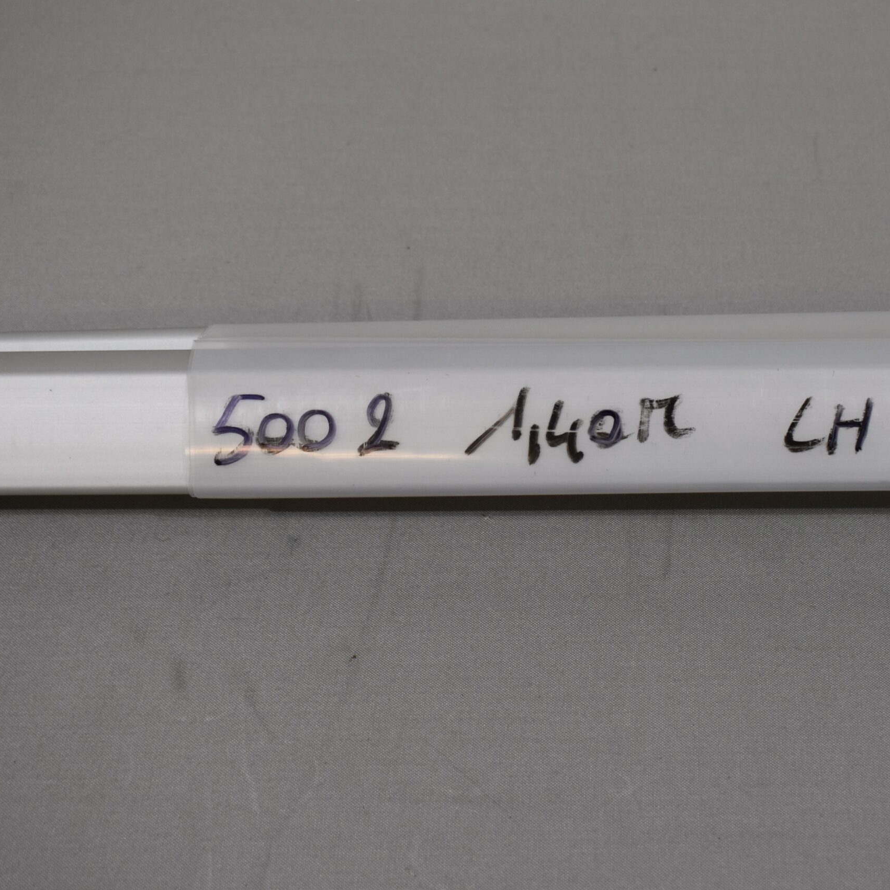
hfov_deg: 30.5
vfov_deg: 30.7
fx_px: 1618
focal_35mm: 56
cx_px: 597
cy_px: 445
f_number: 5.6
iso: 360
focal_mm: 29
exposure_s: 1/125
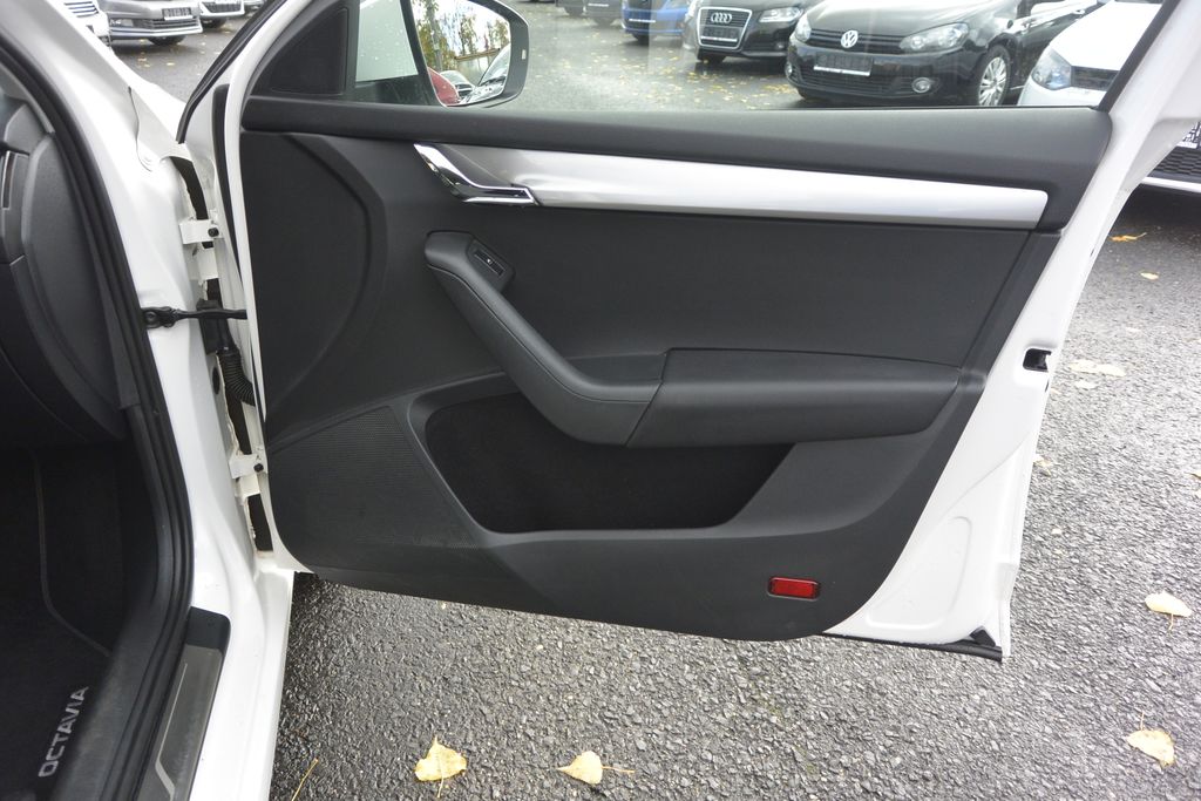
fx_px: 901
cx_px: 600
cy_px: 400
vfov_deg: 47.9
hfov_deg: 67.4
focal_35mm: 27
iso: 180
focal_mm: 10
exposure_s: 1/250
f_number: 3.5
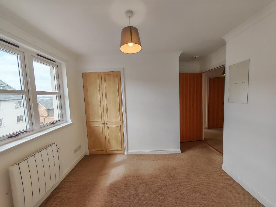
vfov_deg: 94.5
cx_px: 138
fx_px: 96
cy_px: 104
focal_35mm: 12
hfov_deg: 110.5
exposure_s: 1/170
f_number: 2
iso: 50
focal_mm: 1.82
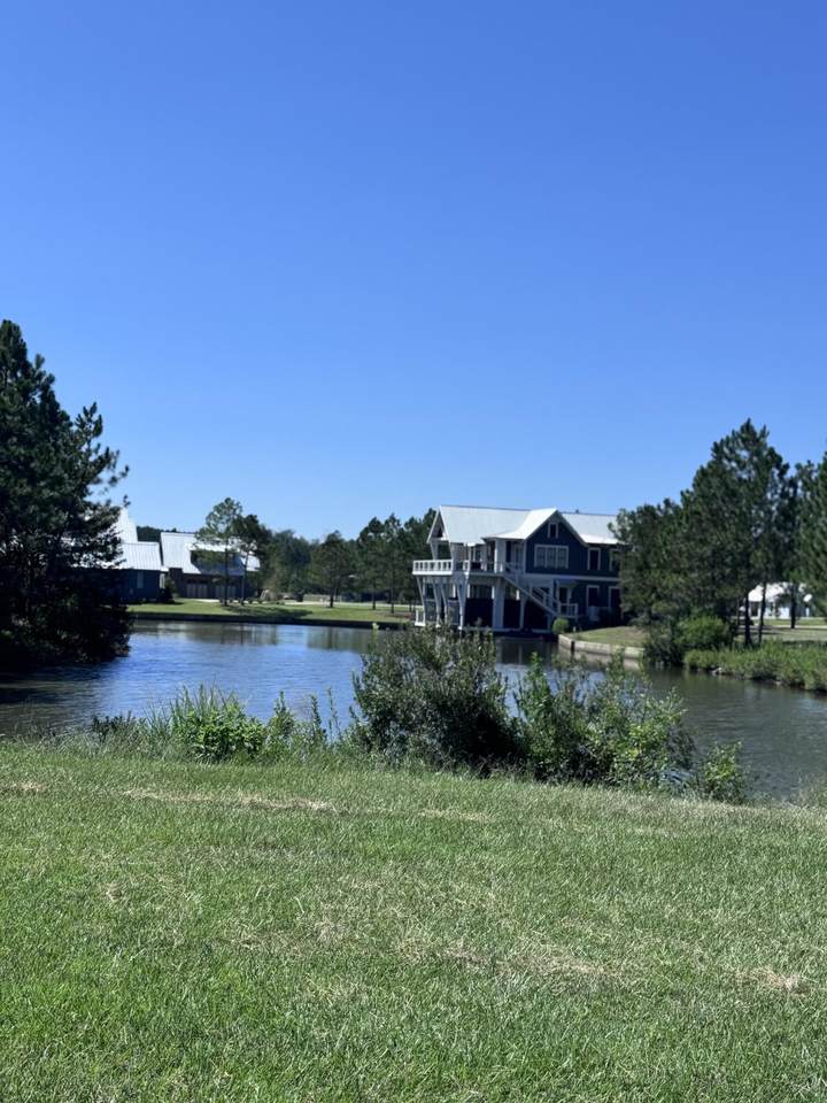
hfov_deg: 30.3
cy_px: 552
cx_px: 414
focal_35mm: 48
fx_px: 1529
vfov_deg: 39.7
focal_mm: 6.76
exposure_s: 1/5848
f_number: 1.78
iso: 64
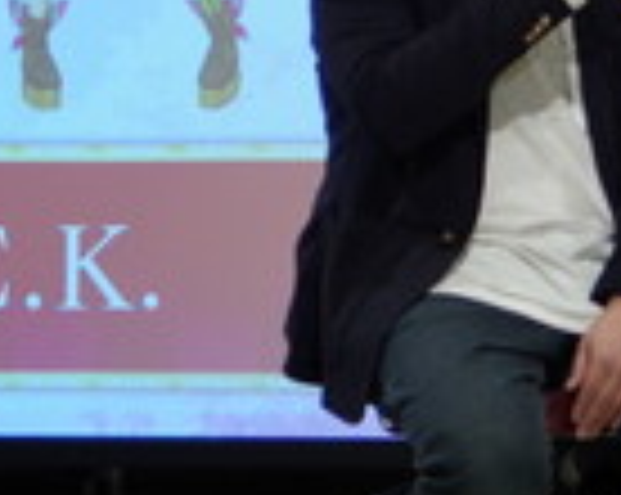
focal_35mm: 286
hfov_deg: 6.7
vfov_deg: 5.4
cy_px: -187
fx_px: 5249
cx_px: -176
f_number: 4
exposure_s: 1/100
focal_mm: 55
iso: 800
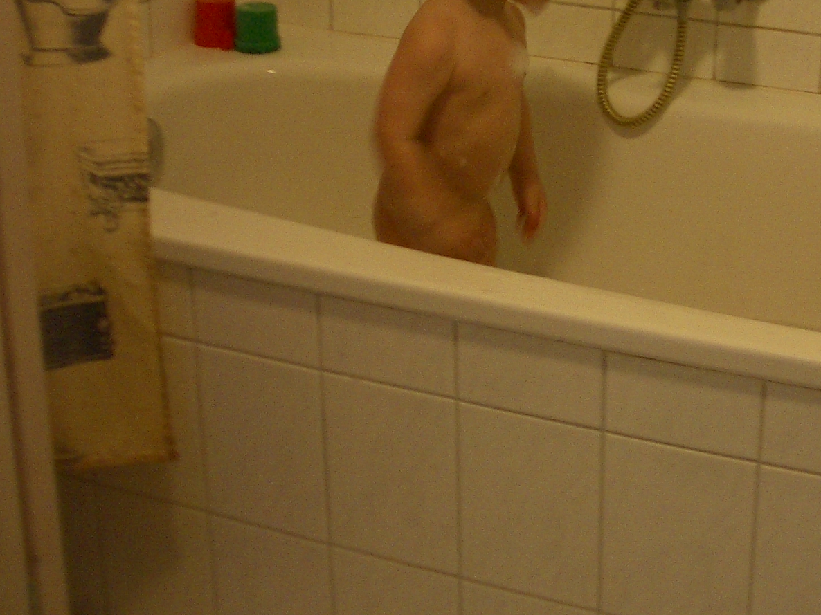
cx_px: 704
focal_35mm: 68
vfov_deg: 21.3
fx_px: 1612
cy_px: 104
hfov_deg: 27.7
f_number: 2.6
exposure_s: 1/8
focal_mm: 5.8
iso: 100
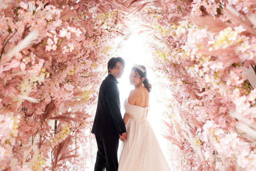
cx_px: 128
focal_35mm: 42
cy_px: 86
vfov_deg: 31.9
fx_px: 299
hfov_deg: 46.4
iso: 640
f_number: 4
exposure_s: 1/125
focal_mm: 42
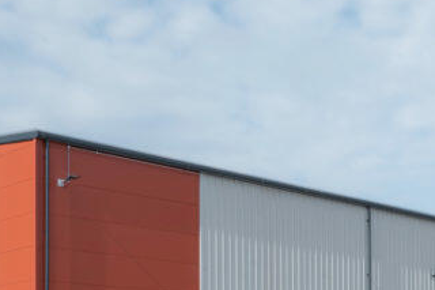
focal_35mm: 69
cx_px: 347
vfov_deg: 19.3
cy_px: 258
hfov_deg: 28.5
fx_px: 836
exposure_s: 1/13
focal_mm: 27.5
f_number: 16
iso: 31
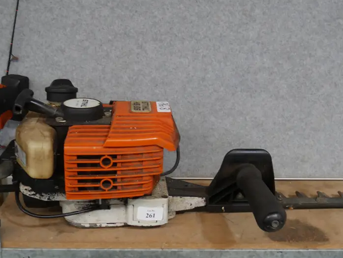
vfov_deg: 35.1
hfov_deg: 45.5
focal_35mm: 41
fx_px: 406
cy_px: 121
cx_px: 204
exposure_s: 1/60
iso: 500
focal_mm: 14
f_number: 3.5
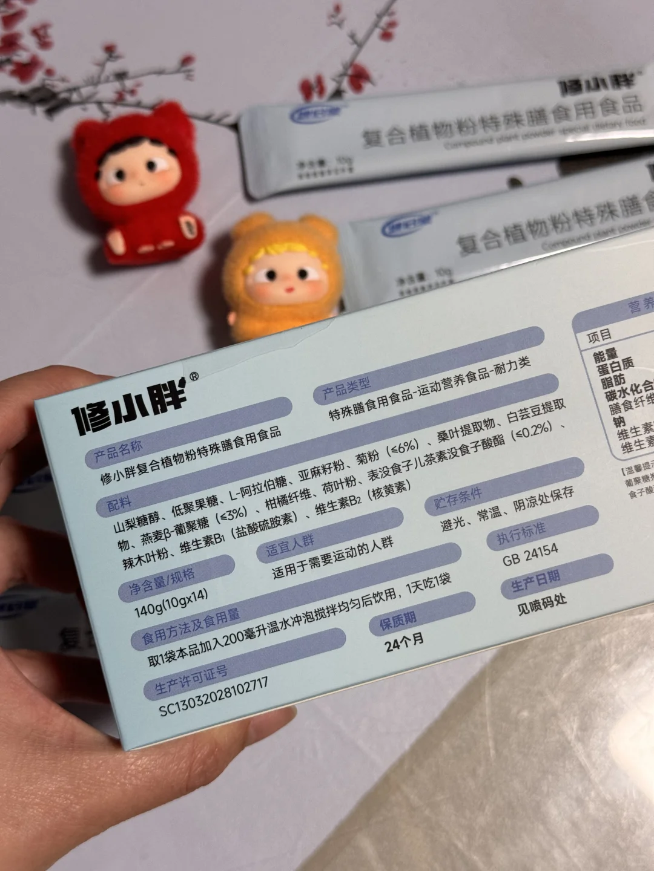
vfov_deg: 39.7
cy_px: 436
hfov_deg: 30.3
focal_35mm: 48
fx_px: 1209
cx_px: 327
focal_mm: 6.76
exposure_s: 1/33
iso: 250
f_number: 1.78
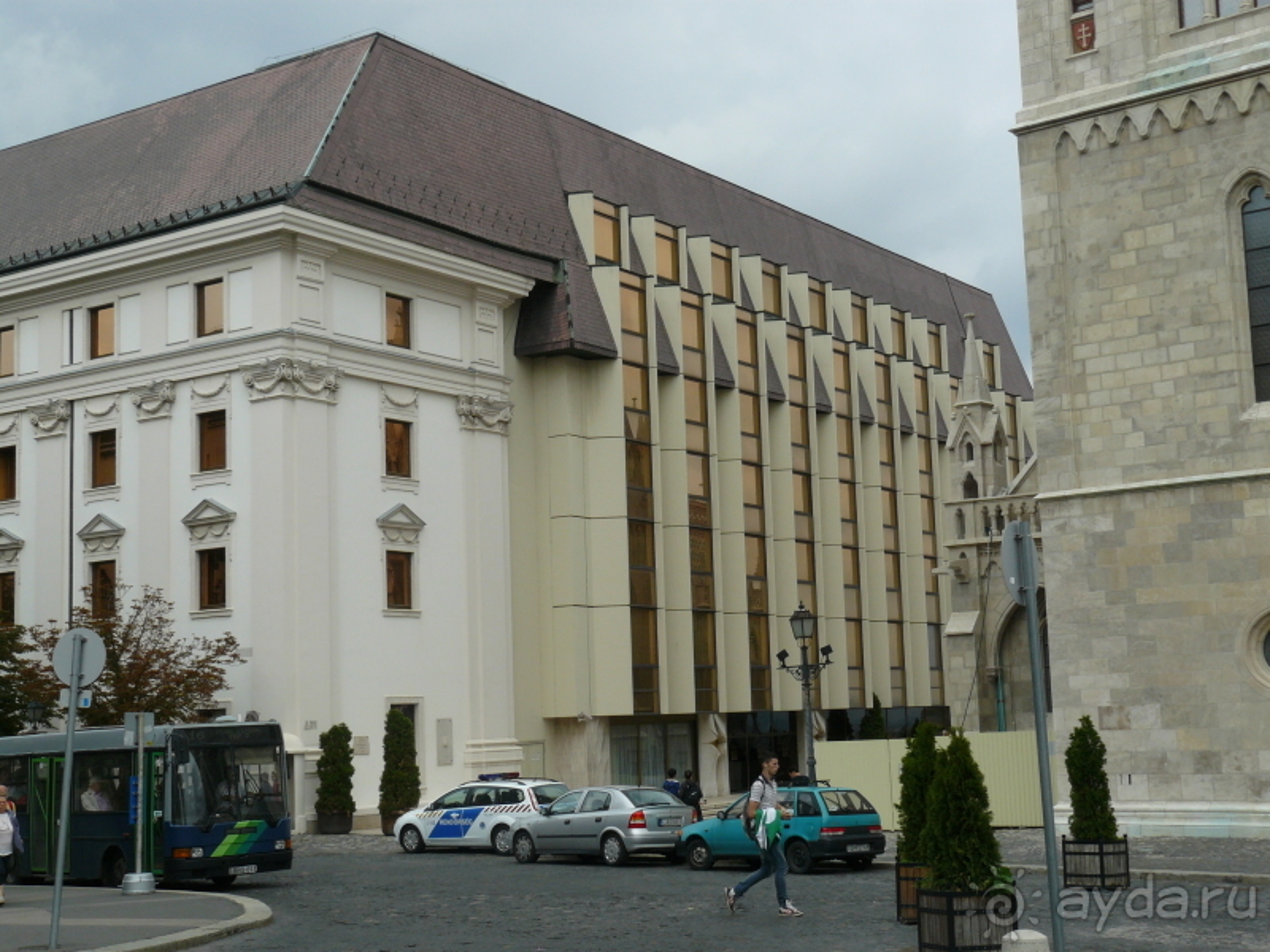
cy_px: 476
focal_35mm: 52
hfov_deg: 36.8
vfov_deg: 28.0
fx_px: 1908
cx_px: 635
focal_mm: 8.7
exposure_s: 1/400
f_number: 6.3
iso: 100
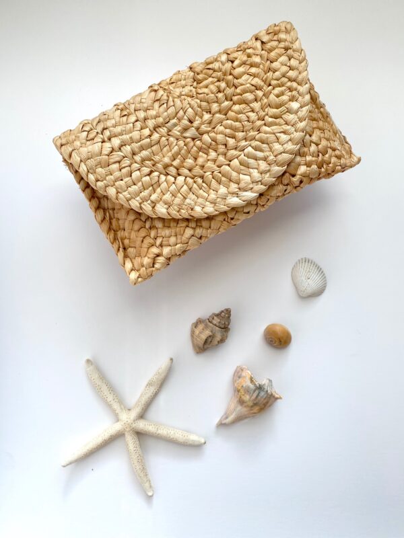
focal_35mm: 26
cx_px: 202
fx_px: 405
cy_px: 269
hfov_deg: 53.1
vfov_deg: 67.3
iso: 32
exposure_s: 1/217
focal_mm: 4.25
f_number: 1.8
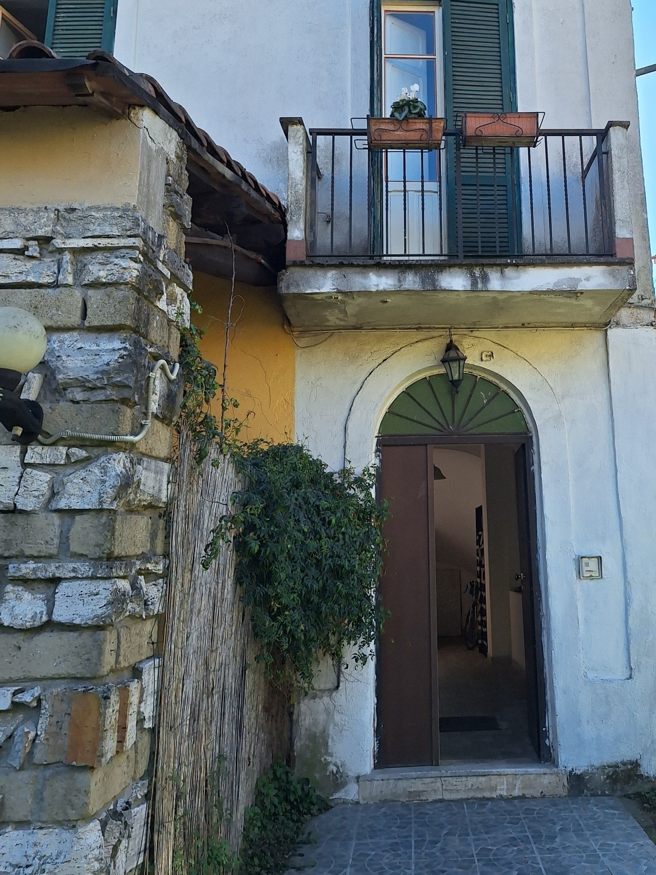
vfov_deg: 56.0
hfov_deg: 43.3
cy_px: 318
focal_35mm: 32
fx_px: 809
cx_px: 455
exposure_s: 1/1139
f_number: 1.8
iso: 40
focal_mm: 5.54
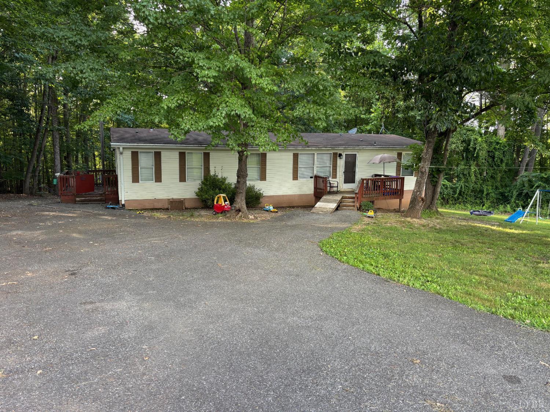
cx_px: 275
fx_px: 413
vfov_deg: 53.1
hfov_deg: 67.3
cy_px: 206
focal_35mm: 26
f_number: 1.6
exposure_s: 1/121
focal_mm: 5.96
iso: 64
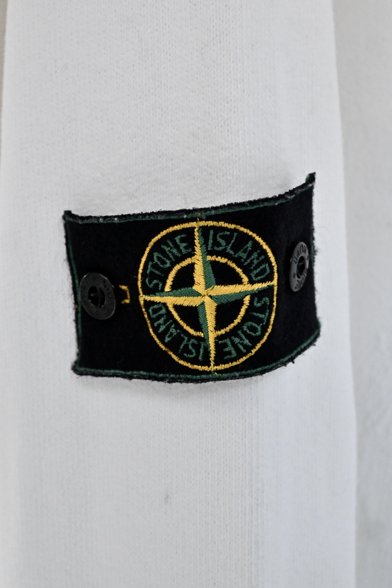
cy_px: 294
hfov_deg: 33.6
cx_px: 196
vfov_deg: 48.7
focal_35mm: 40
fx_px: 649
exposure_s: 1/15
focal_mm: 26.5
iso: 1600
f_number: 4.5
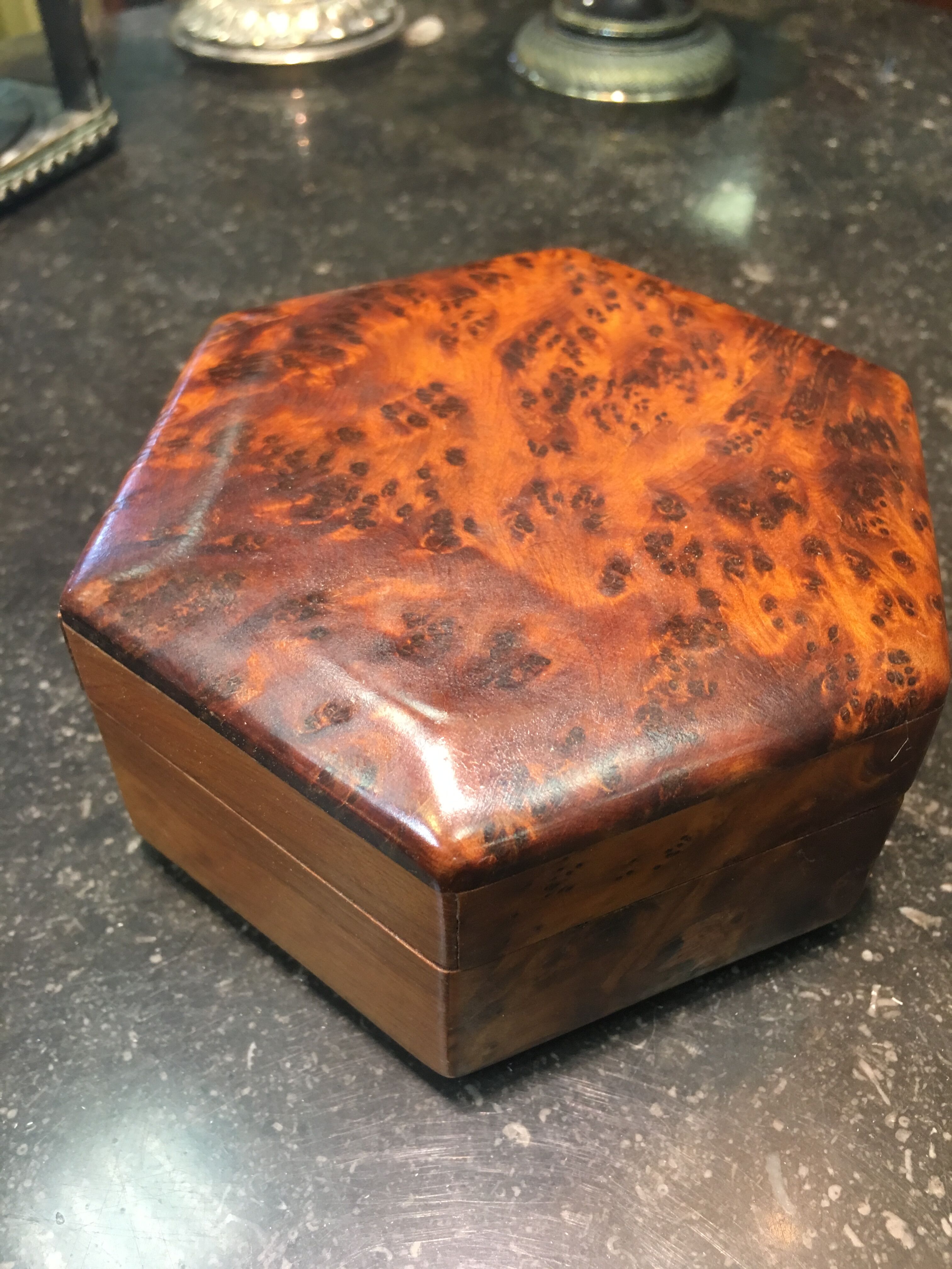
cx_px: 476
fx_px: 1063
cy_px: 634
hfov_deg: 48.2
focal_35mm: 29
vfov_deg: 61.7
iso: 125
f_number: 2.2
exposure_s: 1/33
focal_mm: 4.15
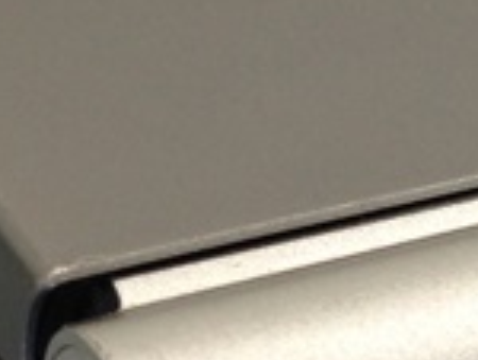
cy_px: 105
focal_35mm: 176
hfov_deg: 11.1
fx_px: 2434
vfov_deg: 8.5
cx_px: 497
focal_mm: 4.12
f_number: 2.4
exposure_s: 1/40
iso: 50
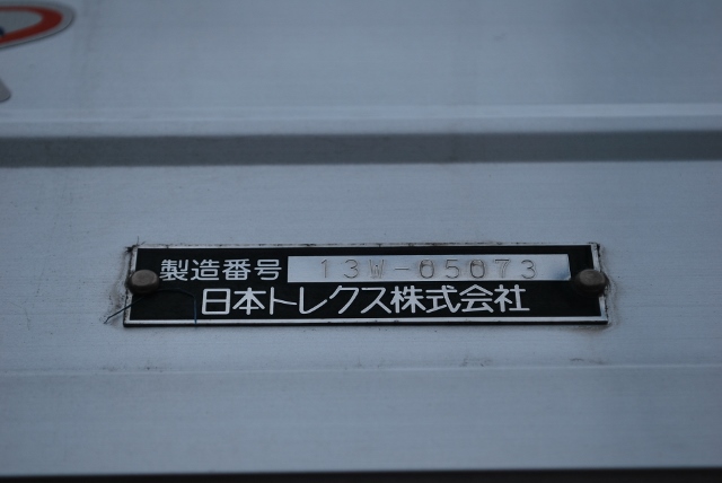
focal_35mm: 82
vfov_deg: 16.6
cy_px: 242
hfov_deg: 24.6
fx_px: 1656
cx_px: 361
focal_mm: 55
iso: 100
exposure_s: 1/160
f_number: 6.3
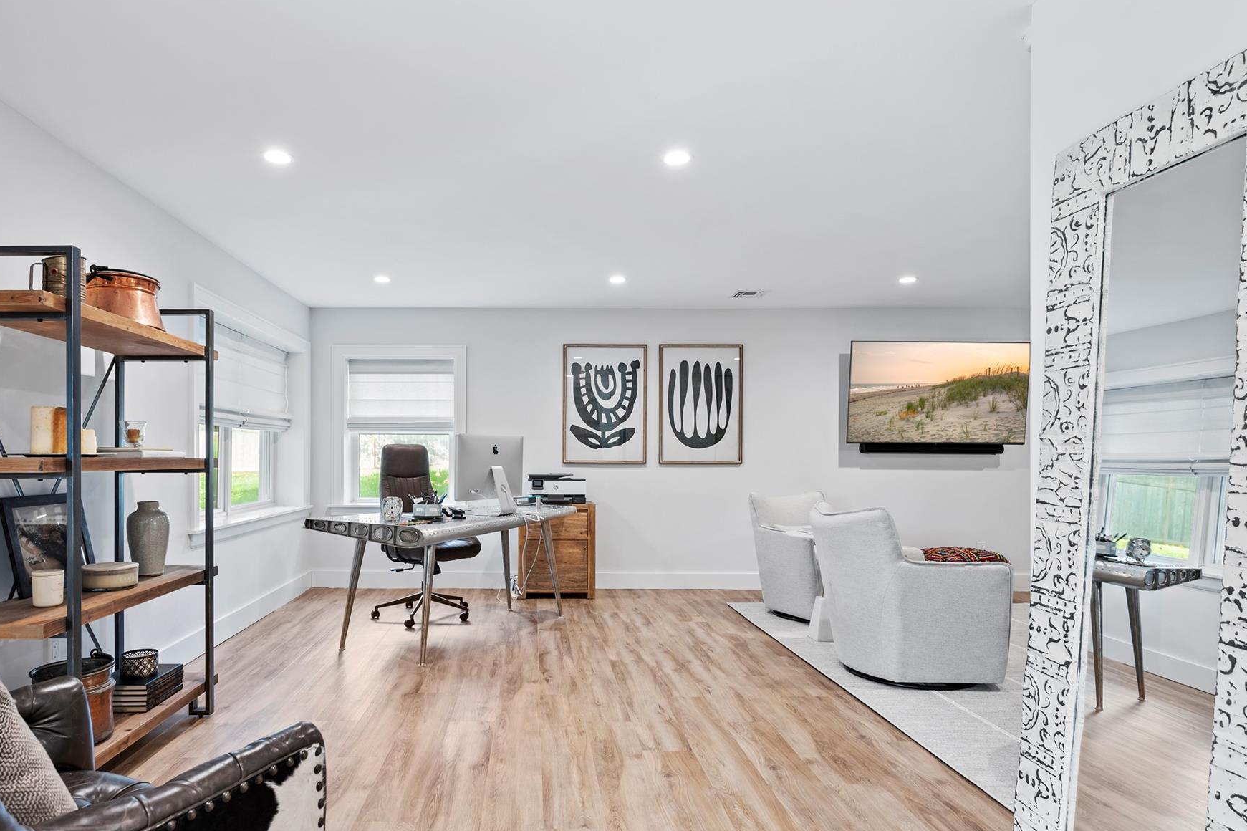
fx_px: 713
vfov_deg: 60.4
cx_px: 529
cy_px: 450
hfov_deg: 81.8
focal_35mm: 21
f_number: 8
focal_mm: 17.5
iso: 400
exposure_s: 1/2.5
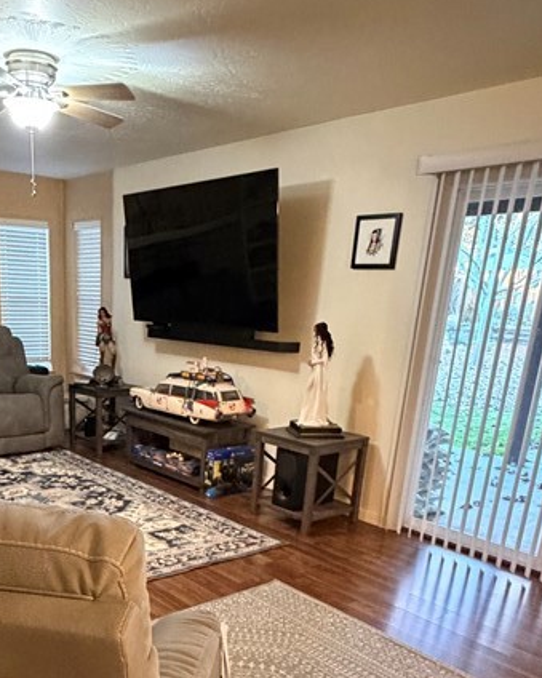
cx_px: 153
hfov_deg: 43.5
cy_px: 526
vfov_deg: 51.4
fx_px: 662
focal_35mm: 33
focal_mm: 2.22
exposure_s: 1/40
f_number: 2.2
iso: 1000
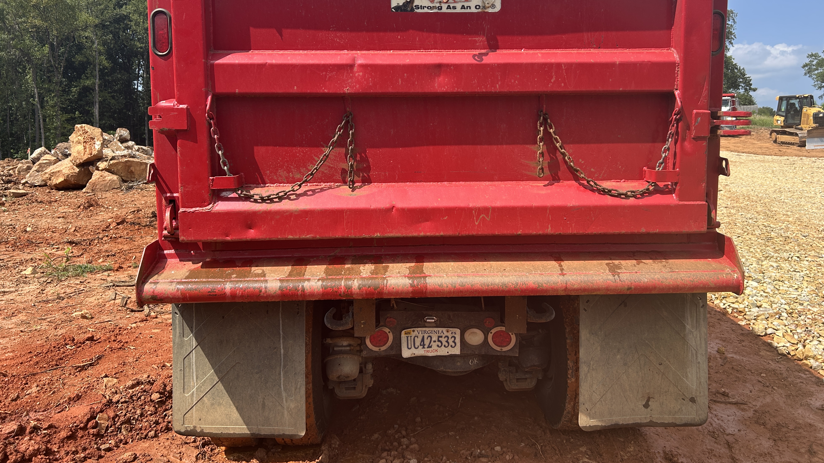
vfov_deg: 39.9
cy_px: 168
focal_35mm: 29
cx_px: 420
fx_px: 634
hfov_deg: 66.1
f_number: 1.5
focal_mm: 5.7
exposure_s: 1/1808
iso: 50
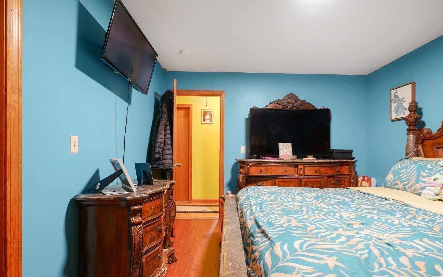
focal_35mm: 17
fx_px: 205
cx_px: 230
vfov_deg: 67.9
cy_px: 151
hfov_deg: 94.3
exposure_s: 1/2
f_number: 8
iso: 200
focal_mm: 16
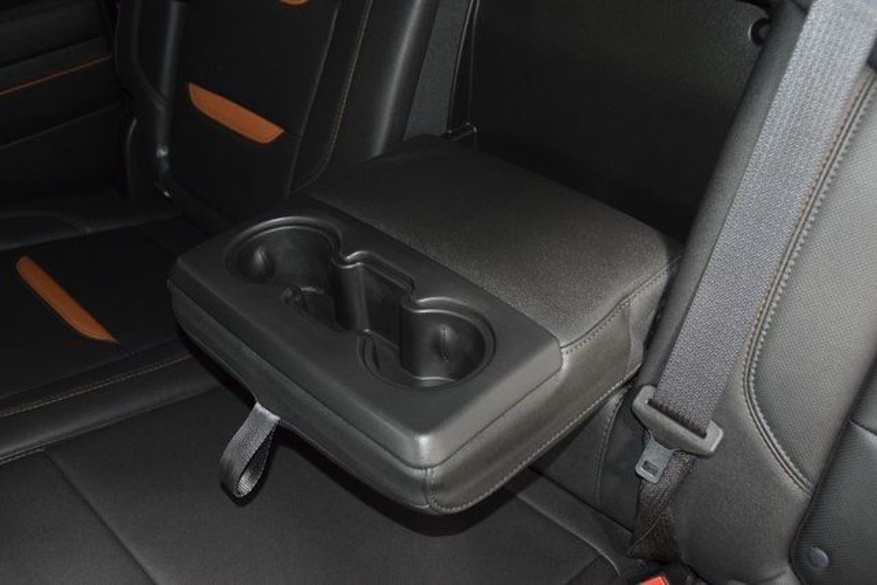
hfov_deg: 53.1
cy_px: 292
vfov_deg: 36.9
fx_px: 877
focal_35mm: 36
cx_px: 438
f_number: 3.8
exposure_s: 1/20
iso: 2500
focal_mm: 24
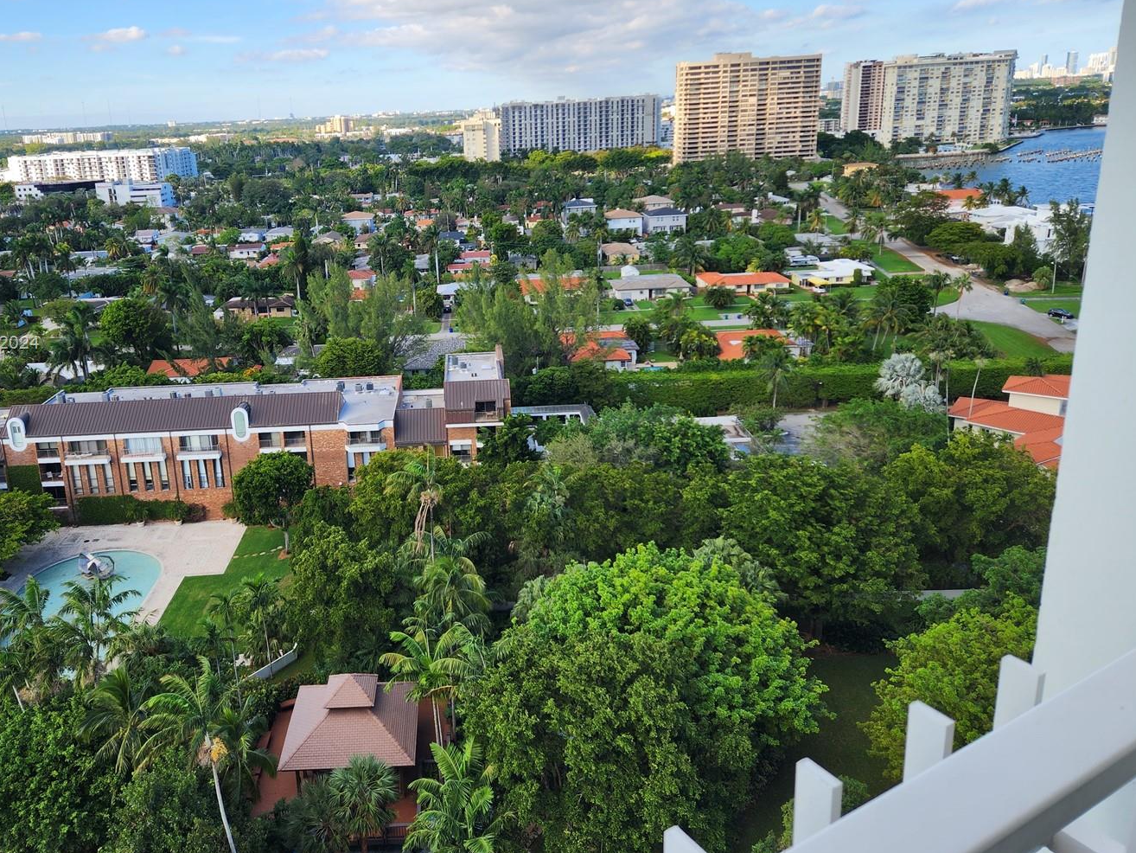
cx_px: 455
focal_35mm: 28
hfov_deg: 62.9
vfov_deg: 49.5
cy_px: 344
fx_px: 919
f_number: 1.8
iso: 20
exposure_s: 1/655
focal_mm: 5.4
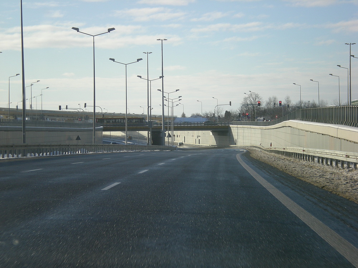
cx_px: 179
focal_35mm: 114
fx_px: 1179
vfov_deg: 13.0
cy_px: 134
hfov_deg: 17.3
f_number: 5.9
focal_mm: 18.9
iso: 50
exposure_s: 1/196
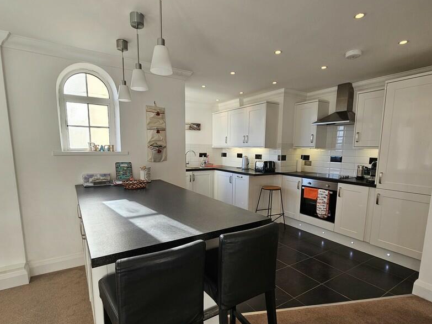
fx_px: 212
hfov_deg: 91.0
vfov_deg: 74.5
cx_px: 216
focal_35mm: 17
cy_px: 180
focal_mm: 2.2
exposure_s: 1/128
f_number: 2.2
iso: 50
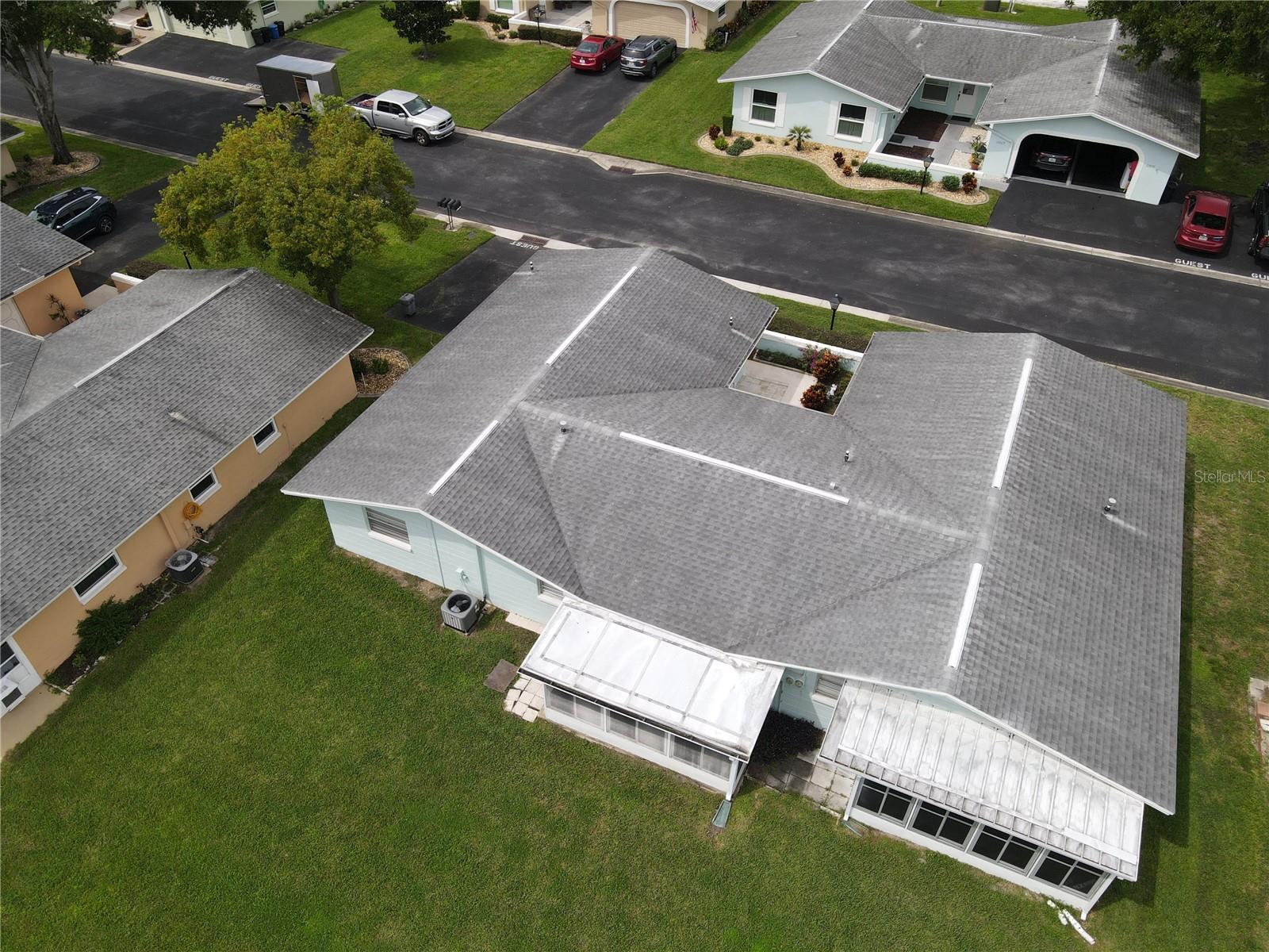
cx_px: 634
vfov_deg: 56.8
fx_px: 880
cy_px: 476
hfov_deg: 71.6
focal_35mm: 24
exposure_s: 1/640
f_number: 2.8
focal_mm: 4.5
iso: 100
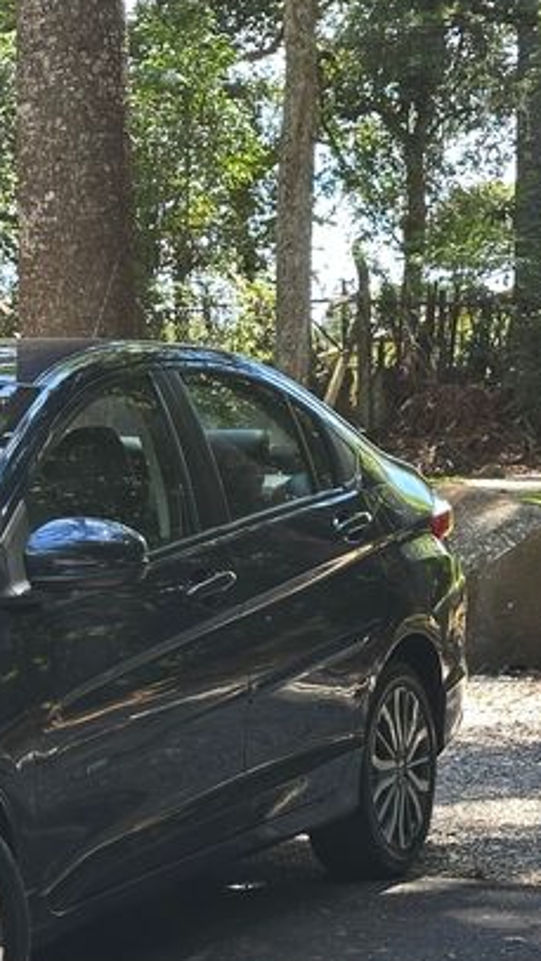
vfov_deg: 20.5
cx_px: -243
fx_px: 2652
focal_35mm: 104
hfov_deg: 11.2
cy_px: 616
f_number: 1.78
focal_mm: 6.86
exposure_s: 1/182
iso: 64
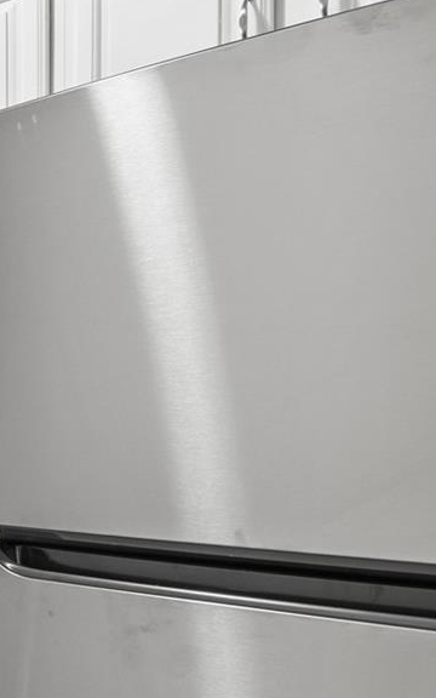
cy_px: 443
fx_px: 1103
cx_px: -385
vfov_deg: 34.9
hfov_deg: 17.4
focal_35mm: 58
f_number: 8
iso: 400
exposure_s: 3.2
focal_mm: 16
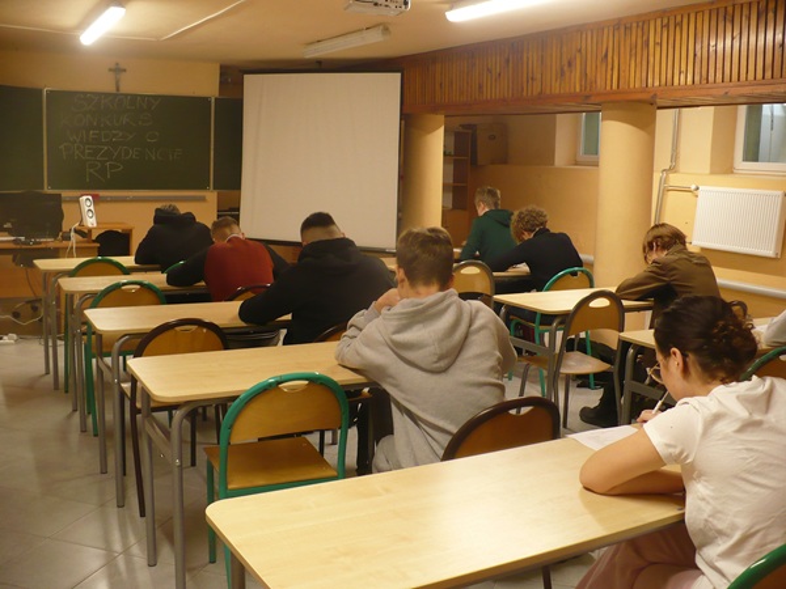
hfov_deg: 50.1
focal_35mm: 37
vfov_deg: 38.7
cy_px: 294
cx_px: 393
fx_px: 840
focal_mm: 6.1
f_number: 2.8
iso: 200
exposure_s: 1/25
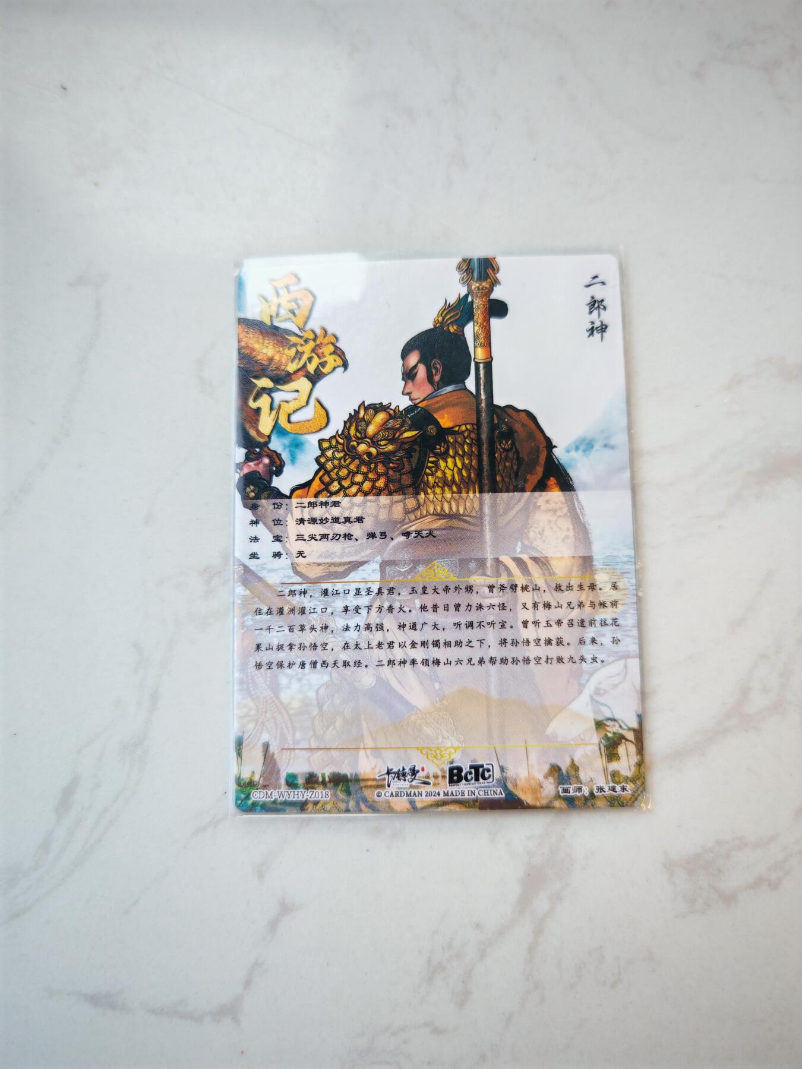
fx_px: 834
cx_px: 401
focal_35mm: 27
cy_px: 534
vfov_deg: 65.3
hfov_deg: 51.4
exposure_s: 1/50
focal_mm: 6.67
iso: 640
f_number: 1.9
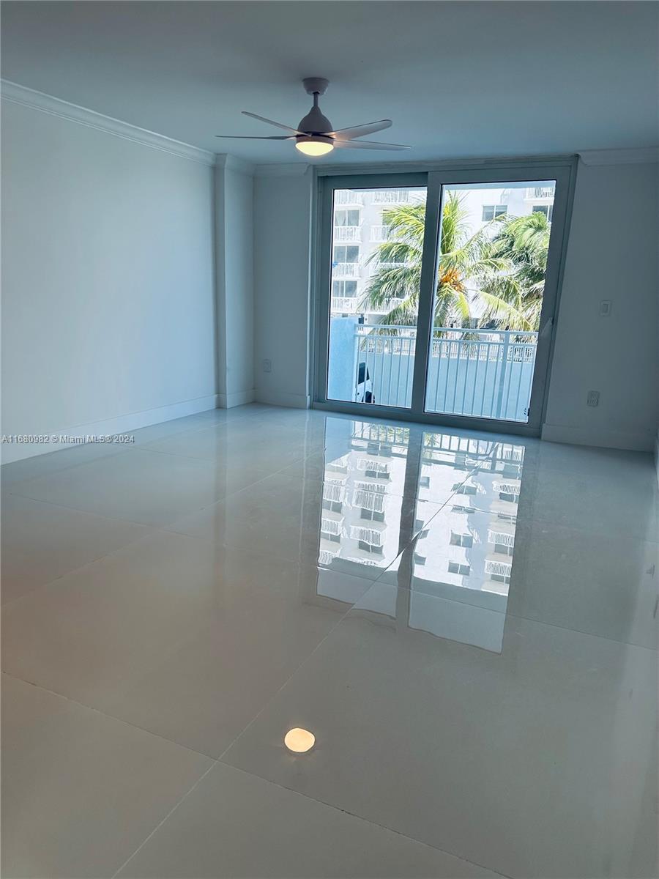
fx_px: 609
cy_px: 440
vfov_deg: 71.6
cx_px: 330
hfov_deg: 56.8
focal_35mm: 24
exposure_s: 1/435
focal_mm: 6.86
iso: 80
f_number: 1.78
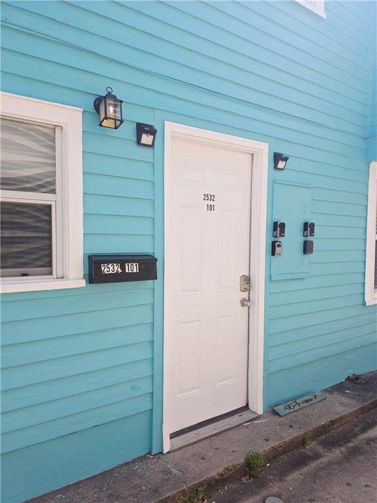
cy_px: 252
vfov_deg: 73.9
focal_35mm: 23
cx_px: 188
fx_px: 334
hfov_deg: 58.9
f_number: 1.7
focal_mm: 6.3
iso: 80
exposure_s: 1/3333
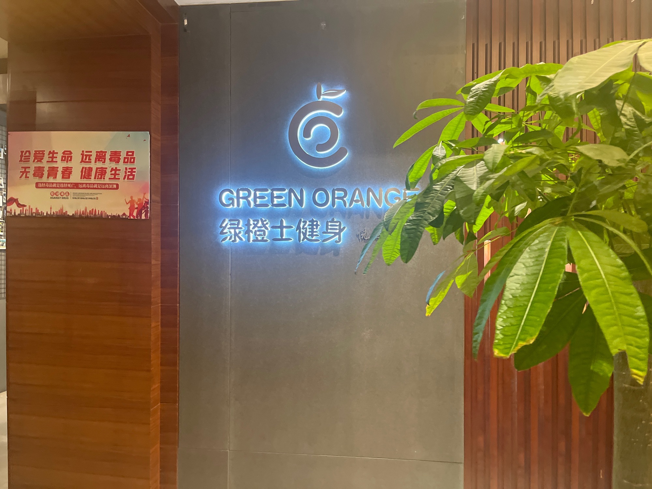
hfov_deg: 67.3
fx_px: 490
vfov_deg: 53.1
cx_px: 326
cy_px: 244
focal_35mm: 26
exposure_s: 1/50
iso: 500
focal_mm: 5.1
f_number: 1.6
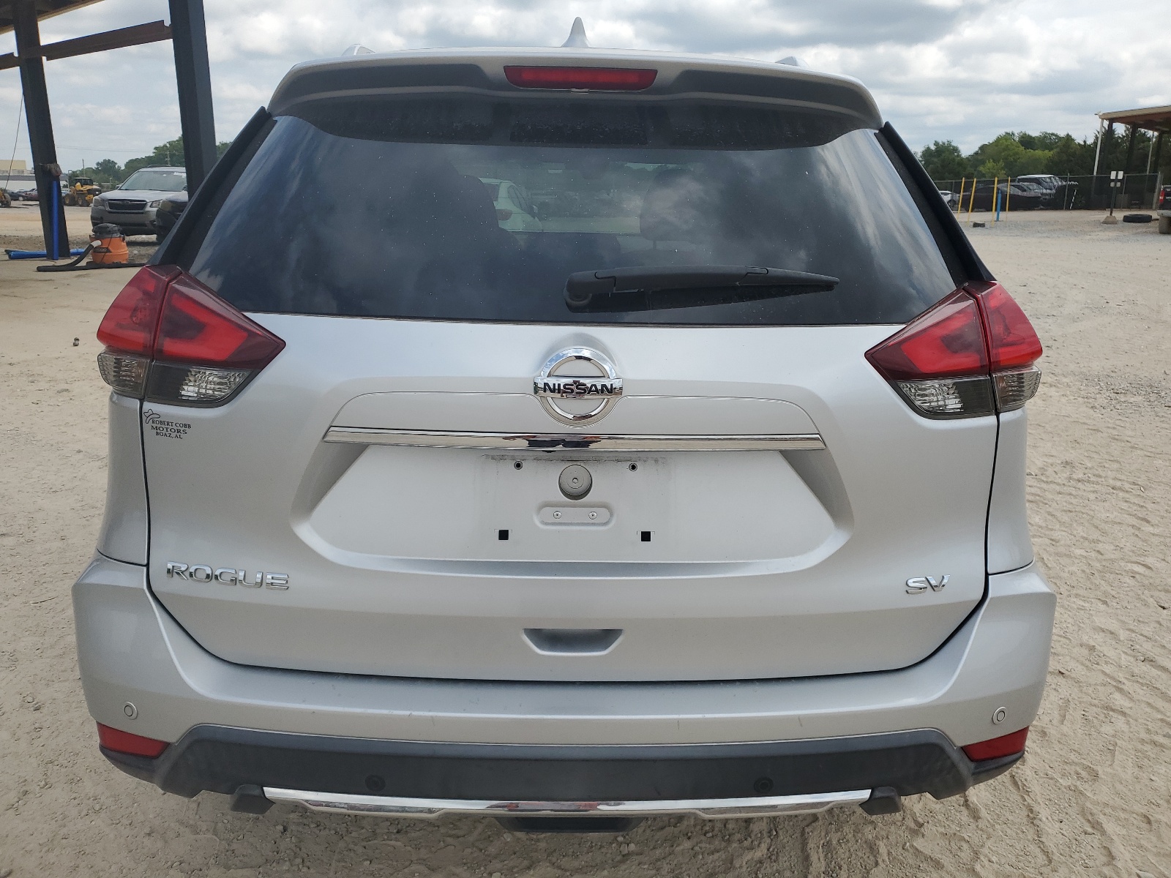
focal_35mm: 26
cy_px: 439
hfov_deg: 67.3
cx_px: 586
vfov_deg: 53.1
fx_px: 880
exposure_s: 1/5000
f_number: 1.5
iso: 50
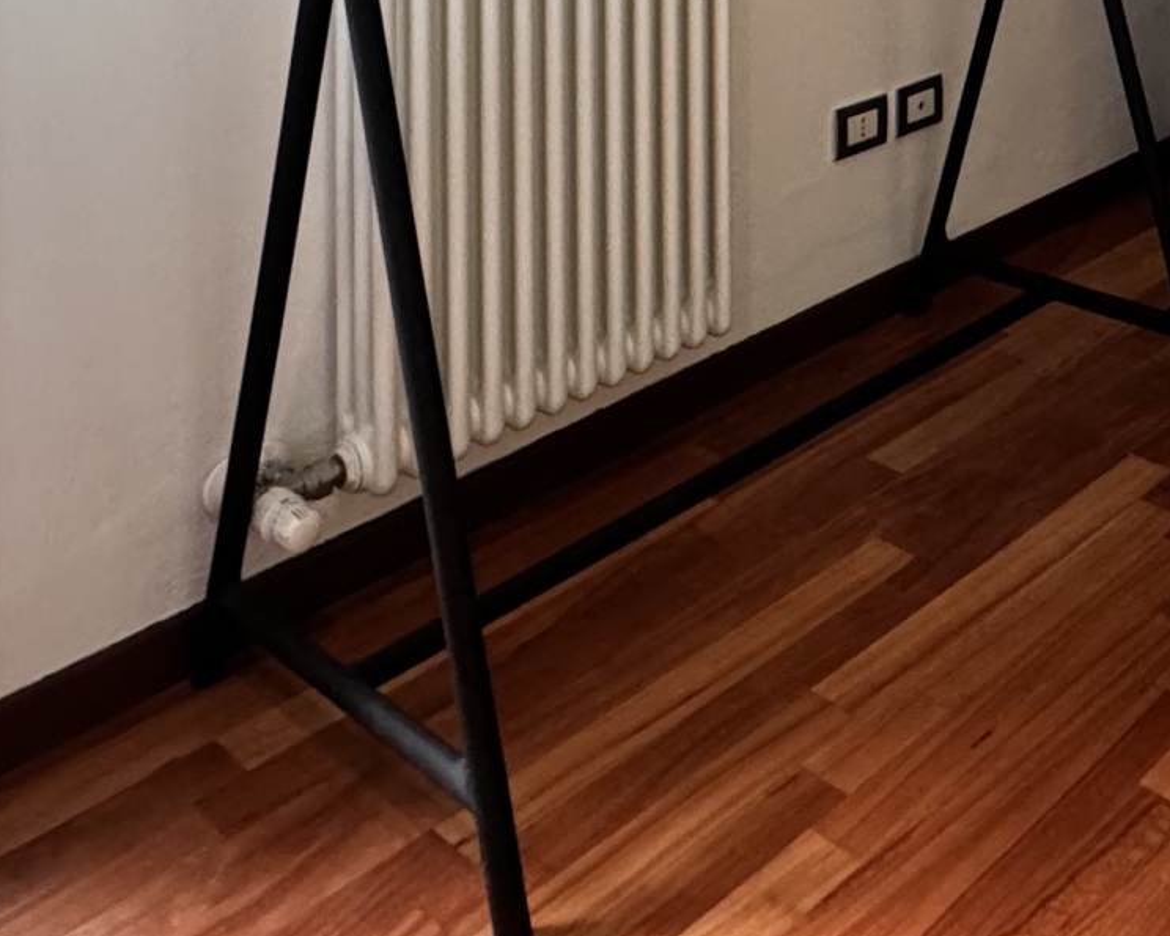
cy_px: -387
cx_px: 1046
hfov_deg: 37.1
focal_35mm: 47
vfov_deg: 25.7
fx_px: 1627
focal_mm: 2.22
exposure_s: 1/60
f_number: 2.2
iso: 320
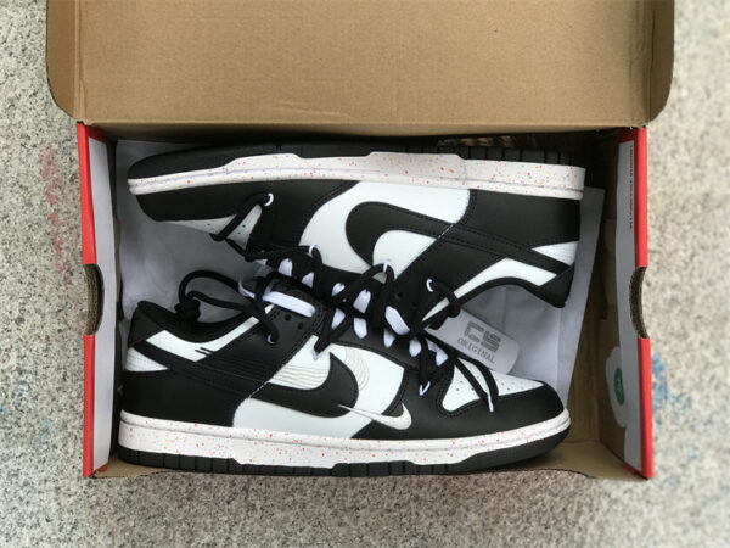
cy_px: 274
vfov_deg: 25.7
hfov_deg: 33.8
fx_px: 1202
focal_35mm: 57
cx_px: 365
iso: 25
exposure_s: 1/50
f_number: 2.8
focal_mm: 6.6
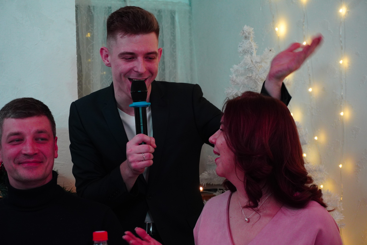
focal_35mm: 75
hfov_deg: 27.0
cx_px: 184
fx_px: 765
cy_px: 122
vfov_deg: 18.2
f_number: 5.6
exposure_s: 1/90
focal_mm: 50
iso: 1600
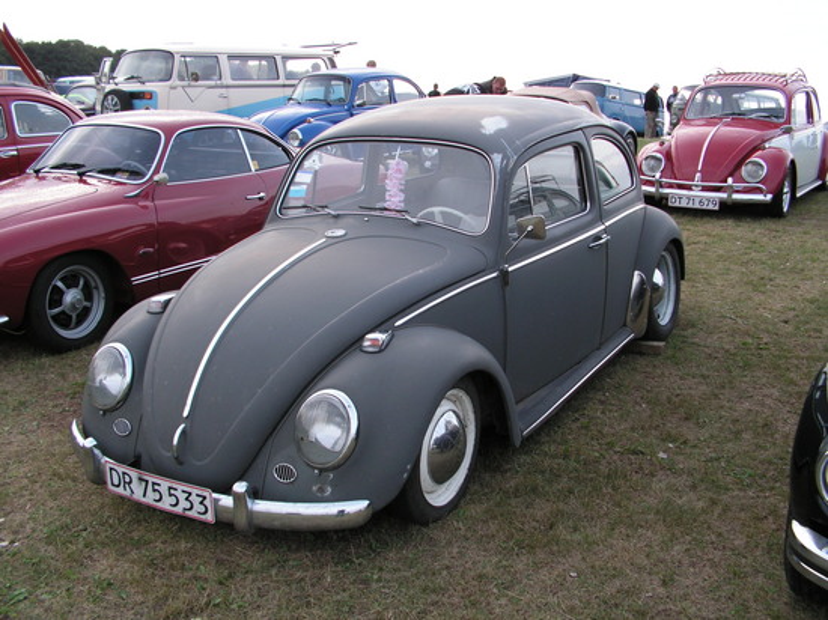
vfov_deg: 37.7
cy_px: 310
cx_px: 414
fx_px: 909
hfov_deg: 49.0
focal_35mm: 38
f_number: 3.2
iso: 50
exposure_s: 1/80
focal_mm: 6.4
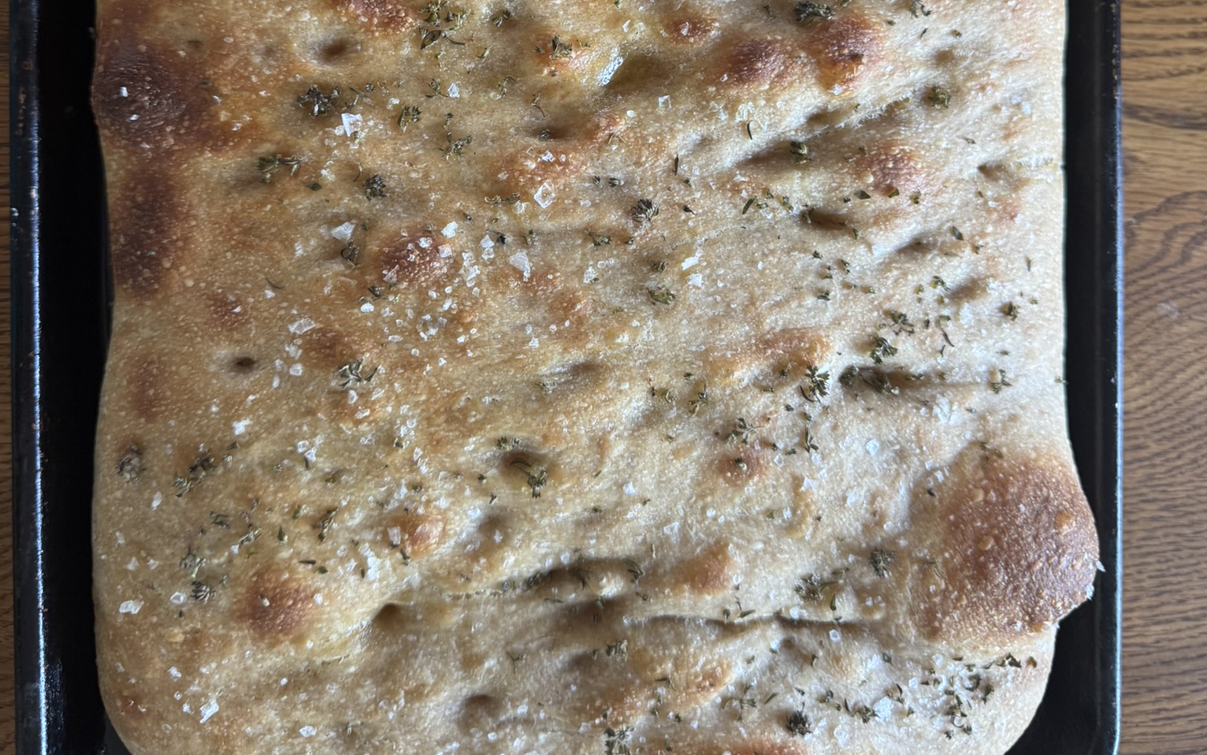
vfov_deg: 35.8
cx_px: 604
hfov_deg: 56.7
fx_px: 1119
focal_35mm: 34
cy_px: 129
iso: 200
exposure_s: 1/103
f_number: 1.78
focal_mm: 6.76
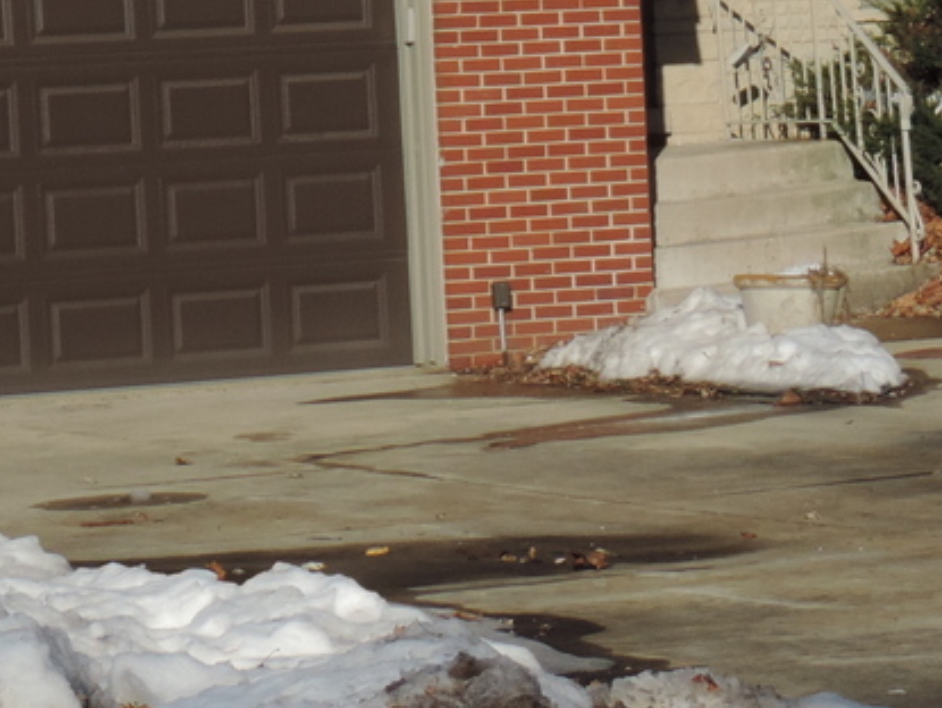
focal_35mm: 208
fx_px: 5665
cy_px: -172
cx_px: 250
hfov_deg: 9.5
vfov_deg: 7.1
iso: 80
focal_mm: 10.7
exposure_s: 1/1250
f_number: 3.7
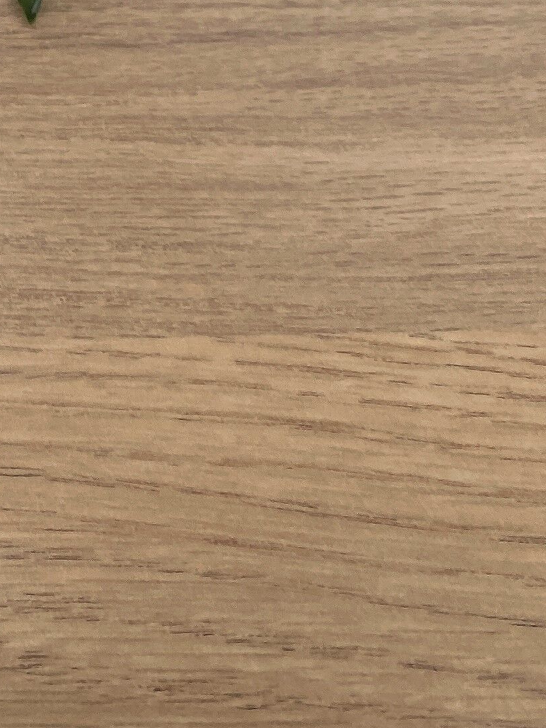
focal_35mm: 96
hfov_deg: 14.2
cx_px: -333
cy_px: -495
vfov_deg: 17.4
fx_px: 2019
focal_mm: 4.25
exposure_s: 1/121
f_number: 1.8
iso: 100
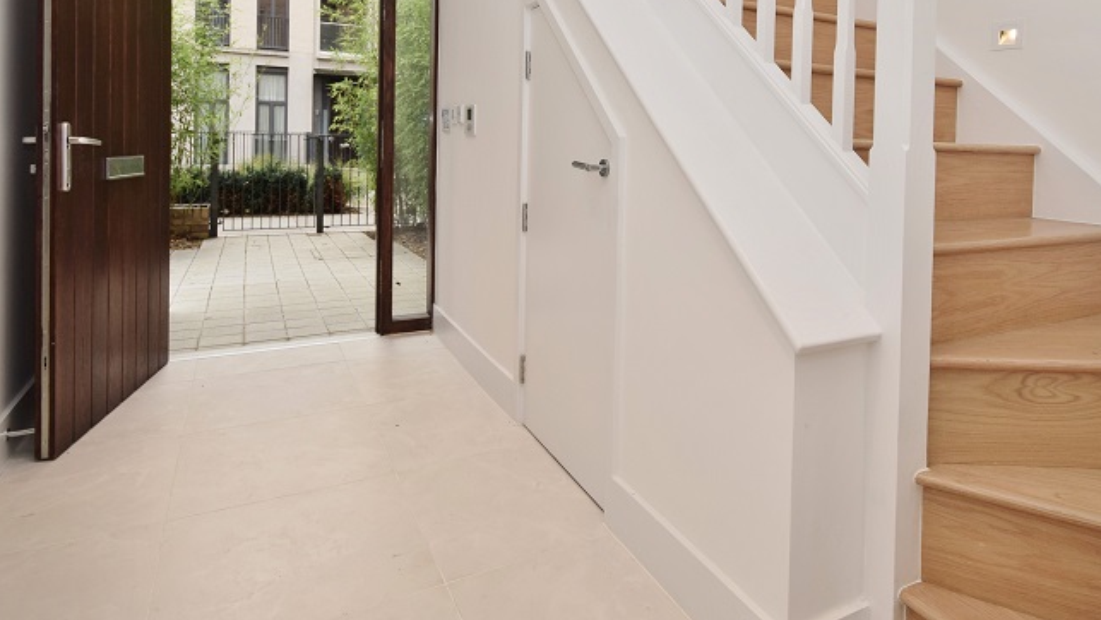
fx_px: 642
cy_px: 147
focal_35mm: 22
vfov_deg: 49.3
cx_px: 630
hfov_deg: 80.7
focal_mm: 10
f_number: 5.6
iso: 450
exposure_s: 1/125
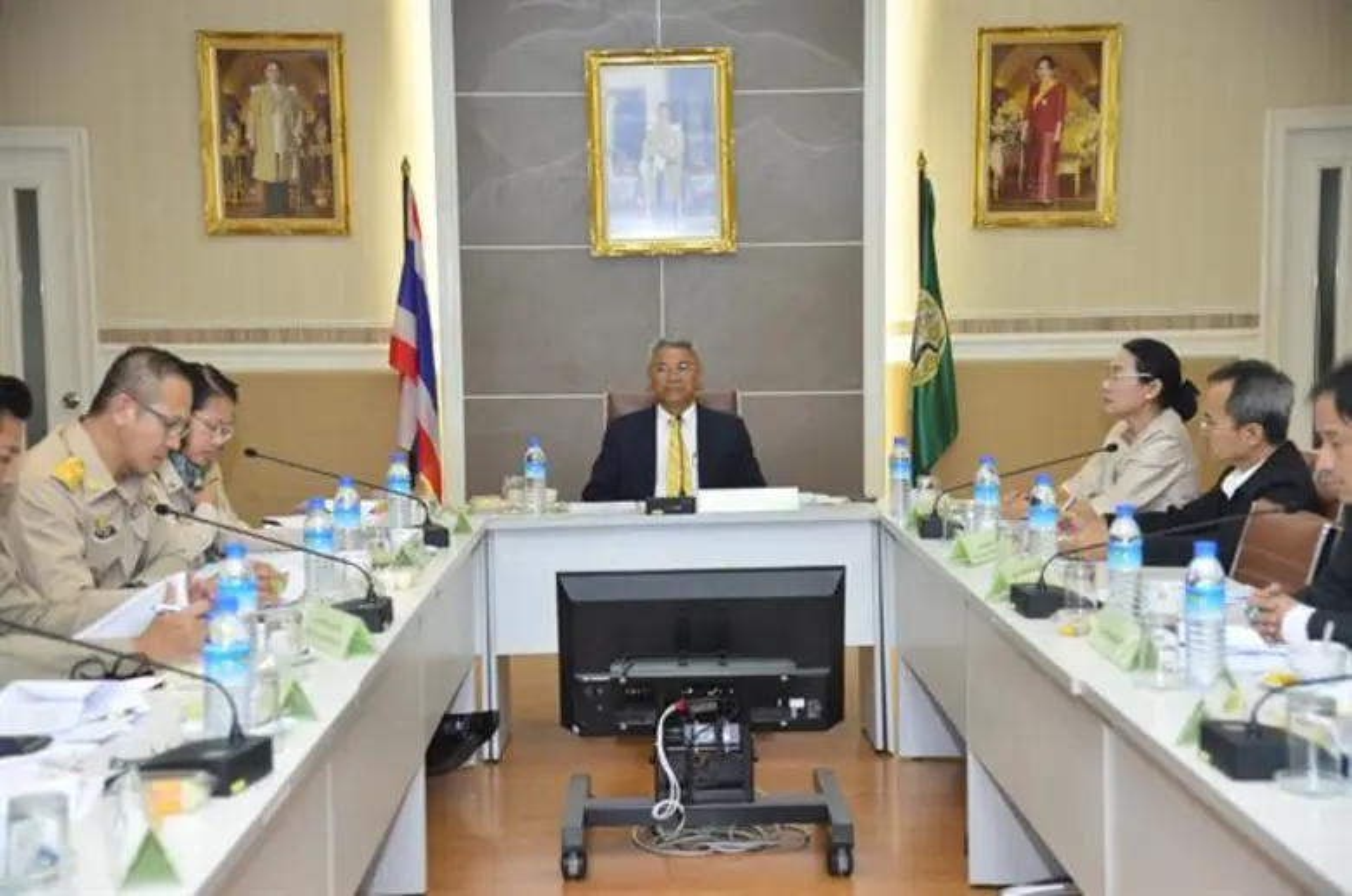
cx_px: 676
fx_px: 2062
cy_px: 448
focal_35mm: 55
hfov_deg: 36.3
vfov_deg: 24.5
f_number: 4.5
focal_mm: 55
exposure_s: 1/125
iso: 1250
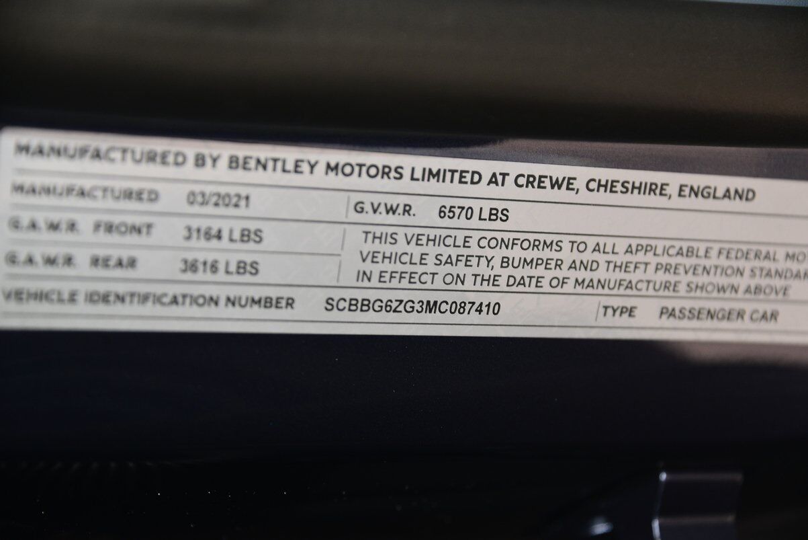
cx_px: 404
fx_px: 3031
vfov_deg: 10.2
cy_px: 270
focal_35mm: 135
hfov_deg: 15.2
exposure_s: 1/60
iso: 400
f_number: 5.6
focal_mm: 135
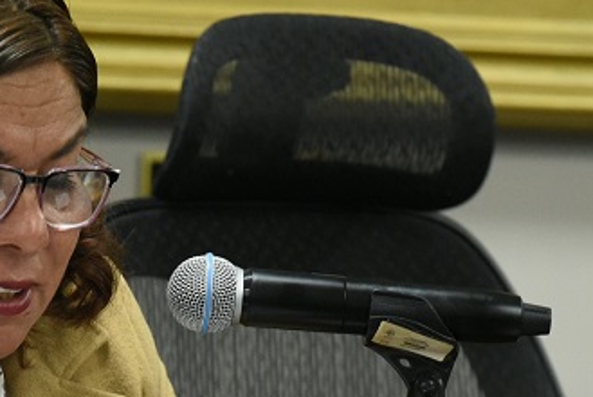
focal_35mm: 519
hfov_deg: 4.0
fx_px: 8556
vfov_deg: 2.7
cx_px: -2
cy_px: 330
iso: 4000
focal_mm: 190
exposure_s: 1/60
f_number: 5.6
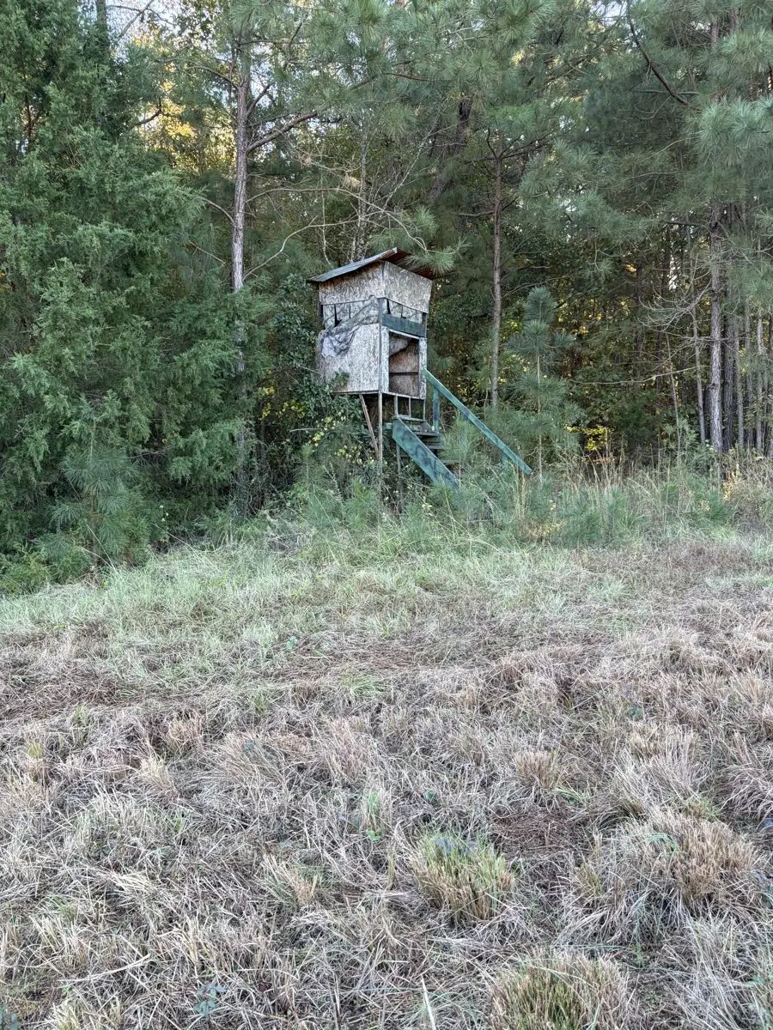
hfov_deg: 53.1
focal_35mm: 26
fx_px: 774
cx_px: 386
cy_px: 515
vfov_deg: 67.3
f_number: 1.6
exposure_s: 1/122
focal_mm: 5.96
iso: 64
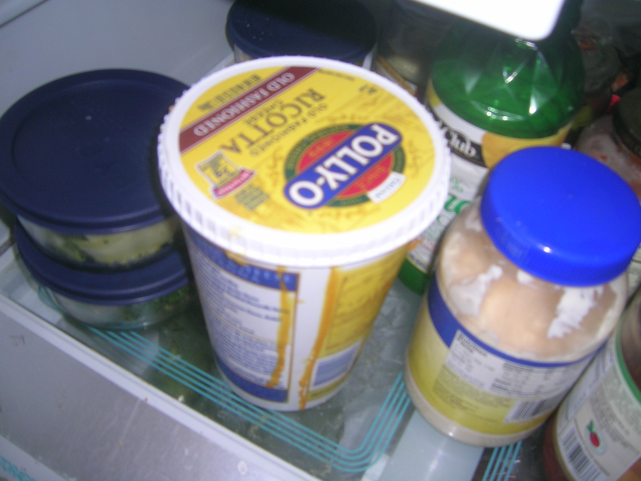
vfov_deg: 40.7
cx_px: 320
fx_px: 648
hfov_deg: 52.6
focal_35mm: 35
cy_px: 240
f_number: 2.8
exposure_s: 1/60.1
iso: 50
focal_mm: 5.4
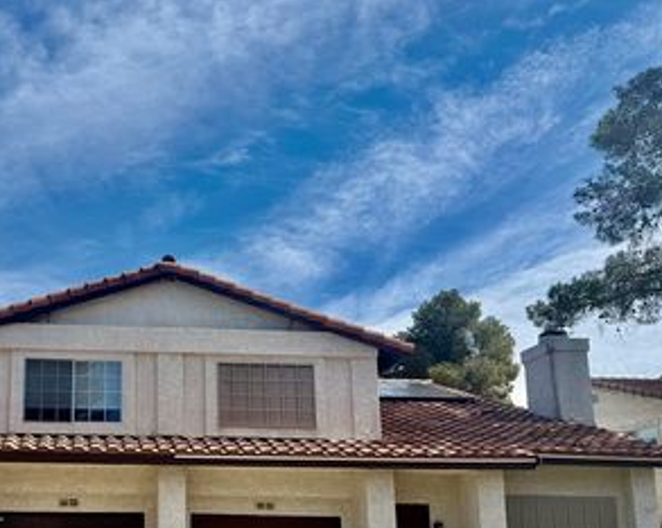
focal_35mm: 40
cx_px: 127
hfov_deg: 43.5
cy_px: 387
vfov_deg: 36.5
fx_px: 783
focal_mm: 6.76
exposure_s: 1/6173
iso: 80
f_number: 1.78
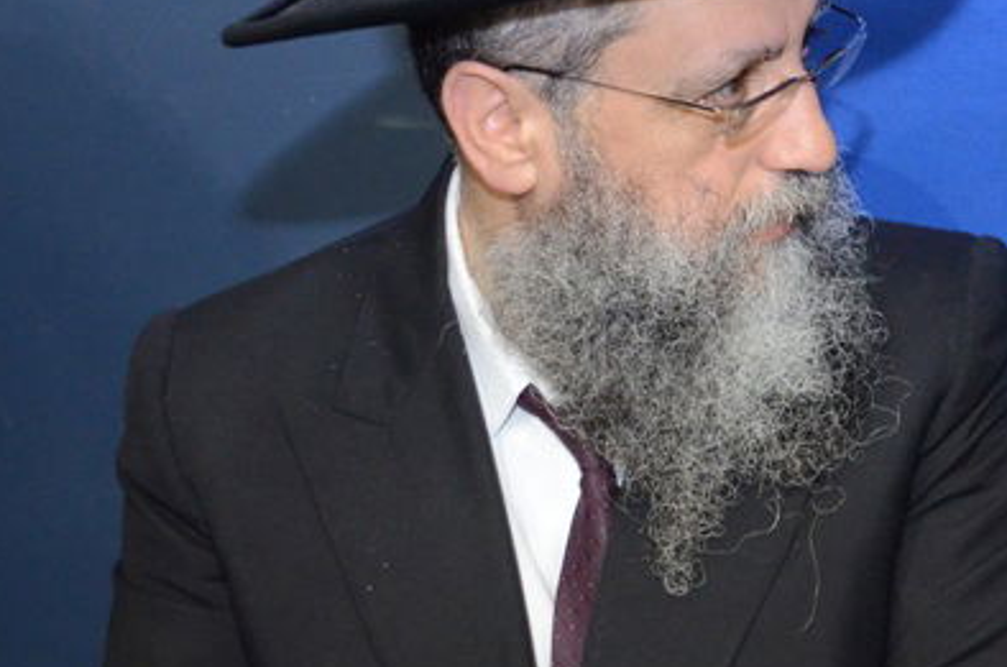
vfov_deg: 11.7
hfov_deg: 16.9
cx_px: 1132
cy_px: 261
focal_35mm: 117
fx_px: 3266
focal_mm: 30
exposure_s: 1/80
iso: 2000
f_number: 4.5
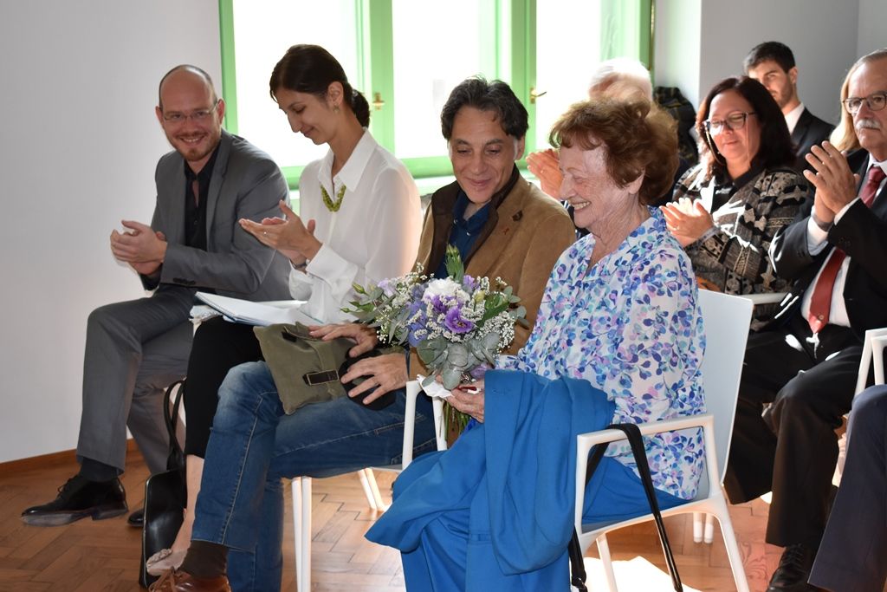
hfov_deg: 35.0
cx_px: 444
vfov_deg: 23.8
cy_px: 296
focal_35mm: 57
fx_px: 1405
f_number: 5.6
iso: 640
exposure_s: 1/125
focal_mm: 38
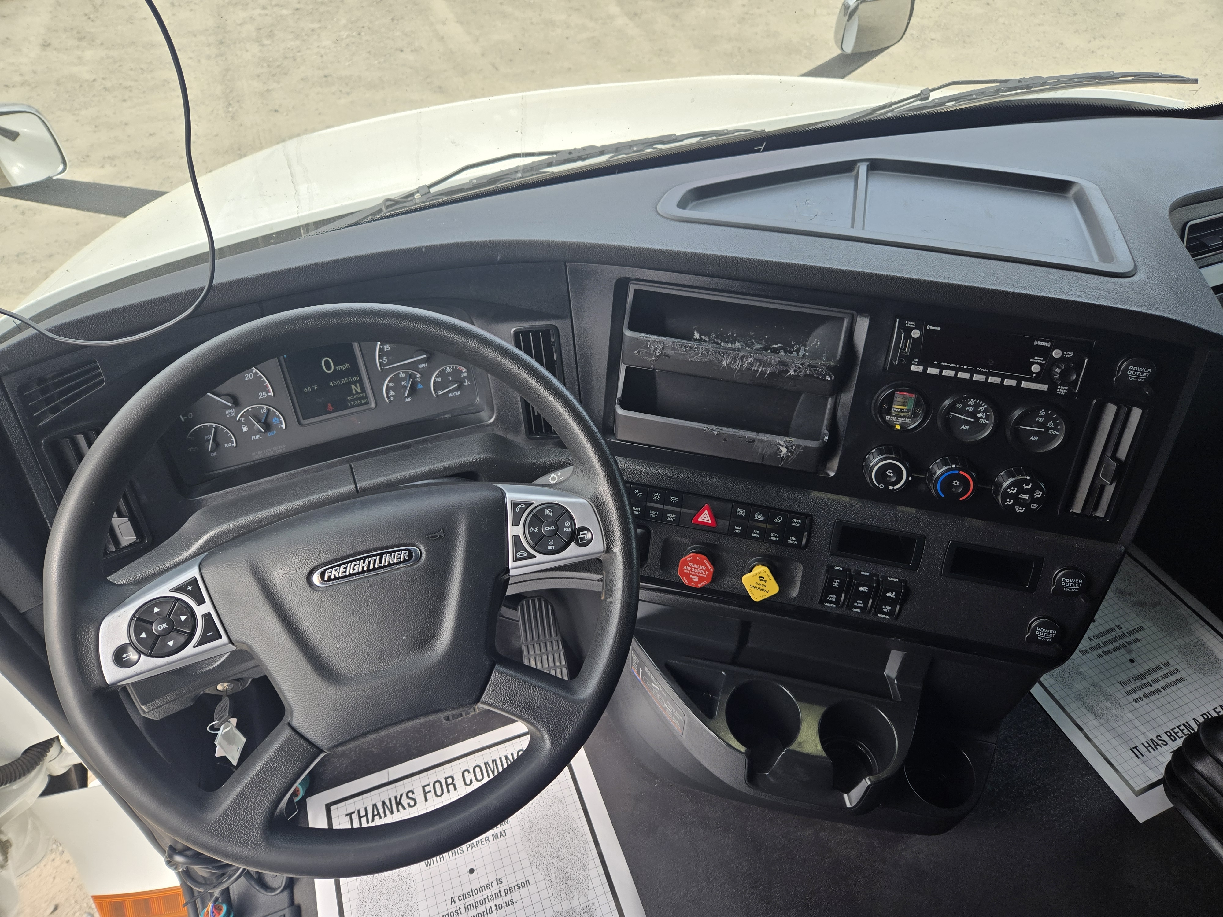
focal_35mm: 23
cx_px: 612
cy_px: 458
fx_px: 813
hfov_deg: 73.9
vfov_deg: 58.9
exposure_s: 1/609
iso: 25
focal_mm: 5.4
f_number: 1.8
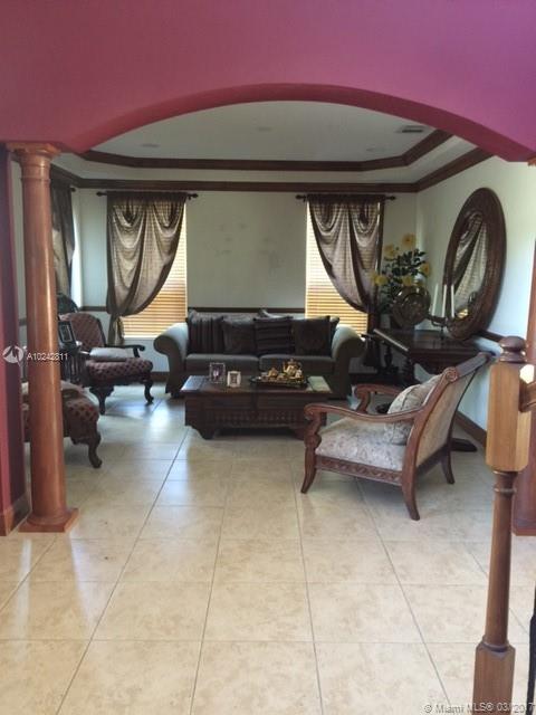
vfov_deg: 61.7
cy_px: 358
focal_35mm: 29
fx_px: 599
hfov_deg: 48.2
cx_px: 268
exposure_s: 1/4
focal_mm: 4.15
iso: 100
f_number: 2.2
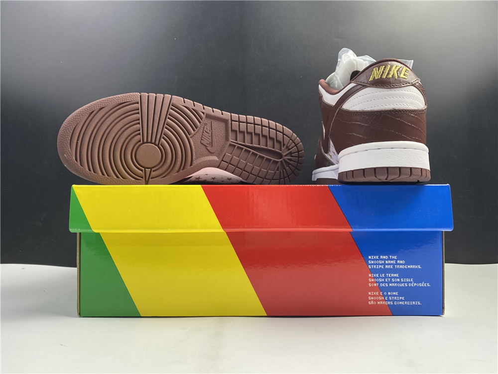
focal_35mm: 26
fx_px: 374
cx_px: 249
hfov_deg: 67.3
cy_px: 187
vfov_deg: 53.1
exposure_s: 1/100
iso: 100
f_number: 1.8
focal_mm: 4.25
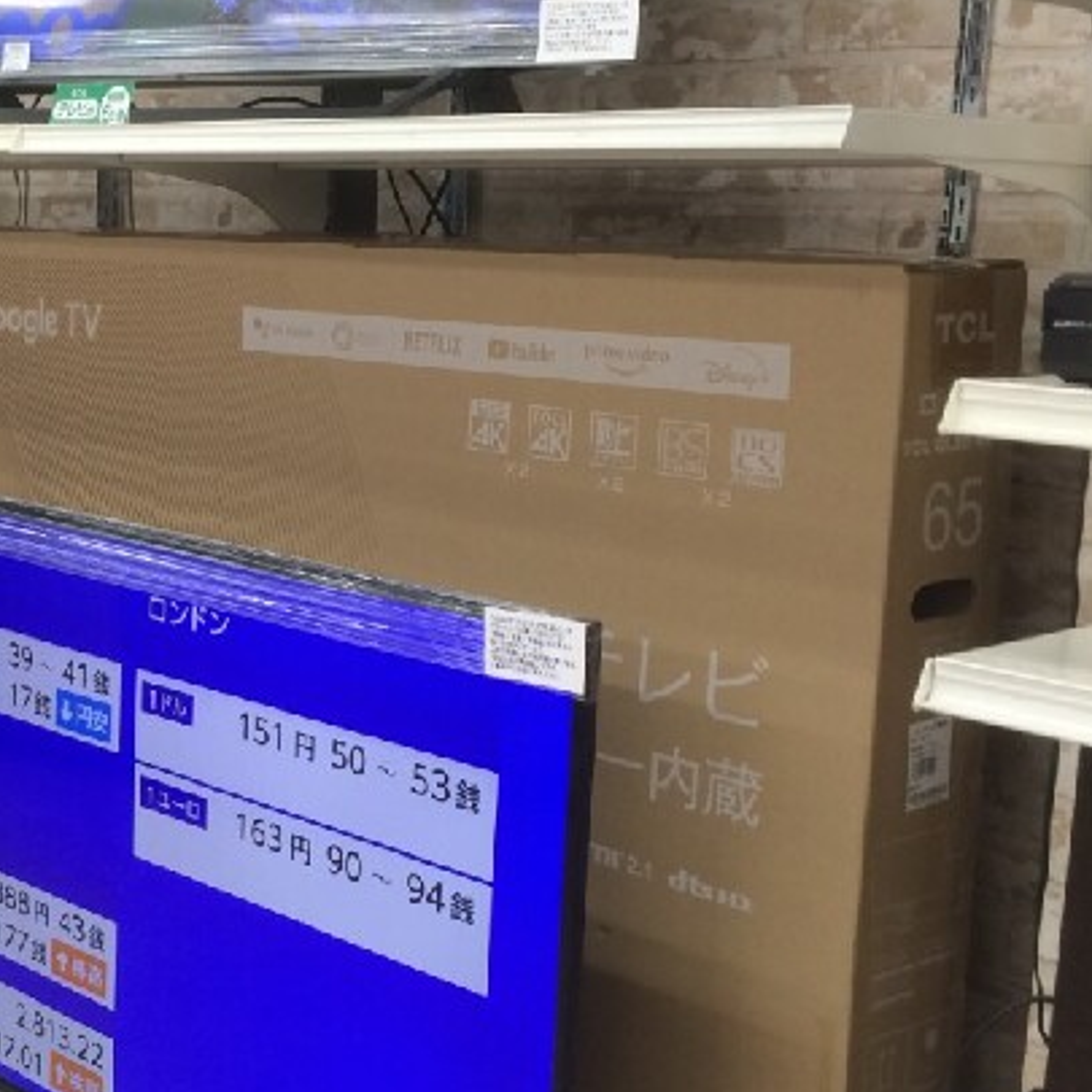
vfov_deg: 30.0
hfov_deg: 28.5
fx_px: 2034
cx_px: 46
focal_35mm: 57
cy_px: 562
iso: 40
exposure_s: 1/40
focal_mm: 4.15
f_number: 2.2
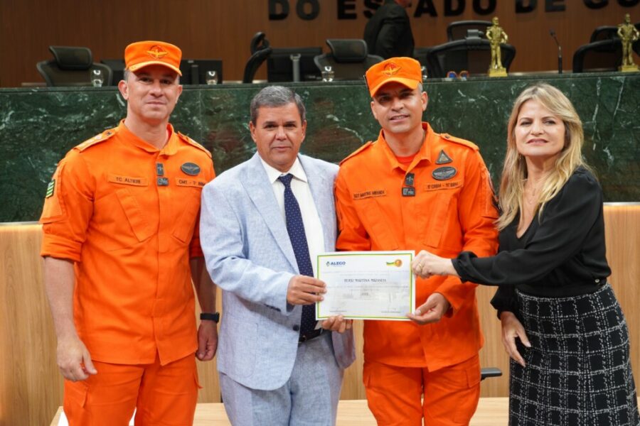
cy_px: 213
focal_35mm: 48
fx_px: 853
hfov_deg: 41.1
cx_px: 320
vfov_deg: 28.1
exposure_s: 1/160
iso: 1250
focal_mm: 48
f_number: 5
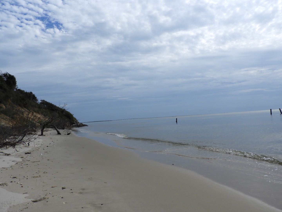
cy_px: 106
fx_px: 196
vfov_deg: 56.8
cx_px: 141
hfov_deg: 71.6
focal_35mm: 24
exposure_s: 1/2000
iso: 100
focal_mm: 4.3
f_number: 3.8
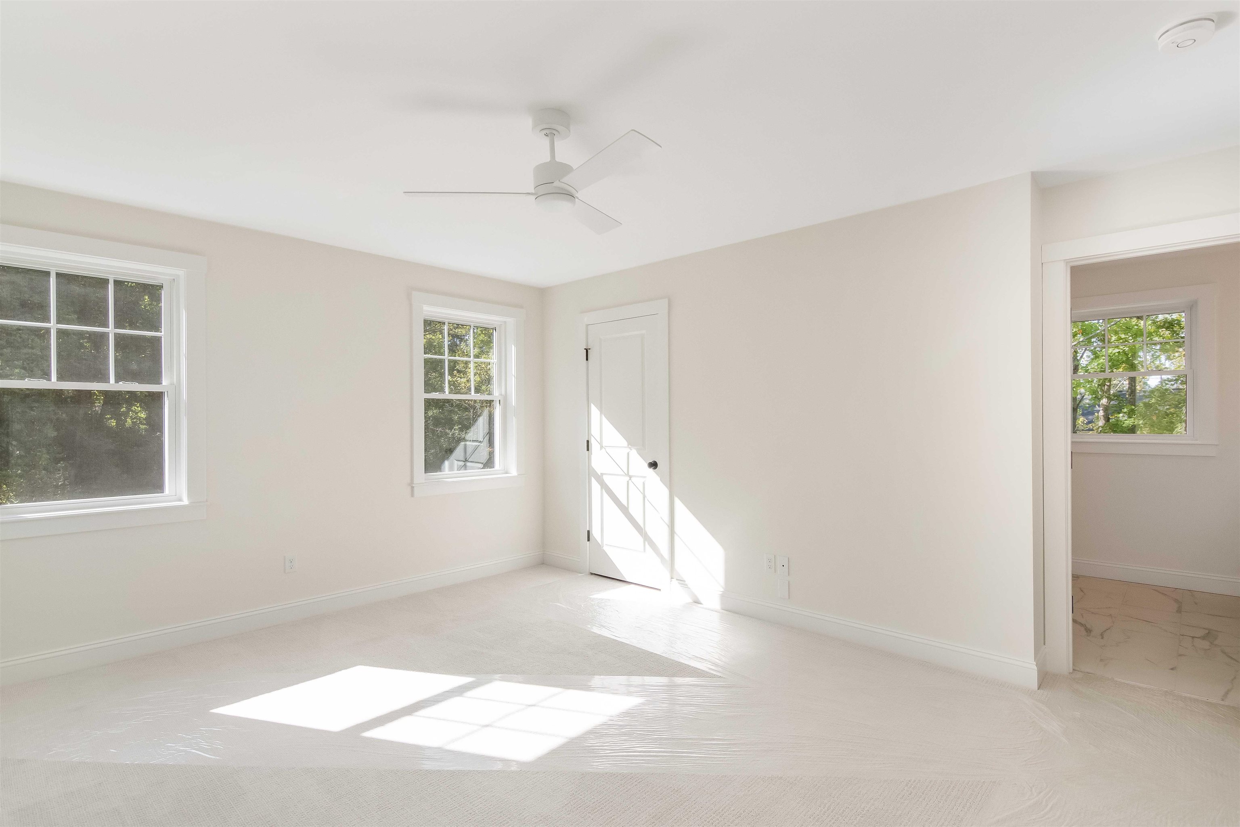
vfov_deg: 73.7
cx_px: 620
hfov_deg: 96.7
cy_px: 414
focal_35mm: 16
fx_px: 551
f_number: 7.1
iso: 400
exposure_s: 1/400
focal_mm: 11
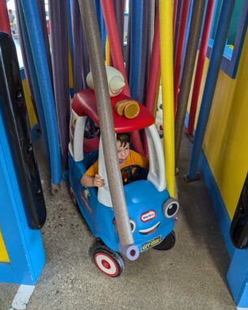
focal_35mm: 26
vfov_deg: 65.9
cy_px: 140
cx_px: 121
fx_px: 239
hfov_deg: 54.9
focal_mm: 6.81
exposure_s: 1/244
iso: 673
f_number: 1.85
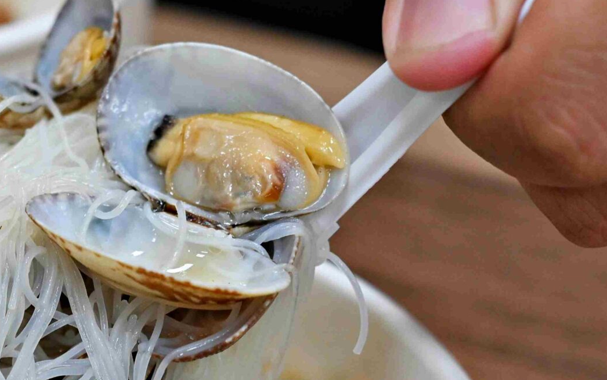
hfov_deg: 11.1
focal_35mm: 187
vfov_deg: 7.0
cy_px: 447
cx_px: 26
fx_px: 3094
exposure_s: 1/200
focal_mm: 50
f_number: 3.2
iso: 450
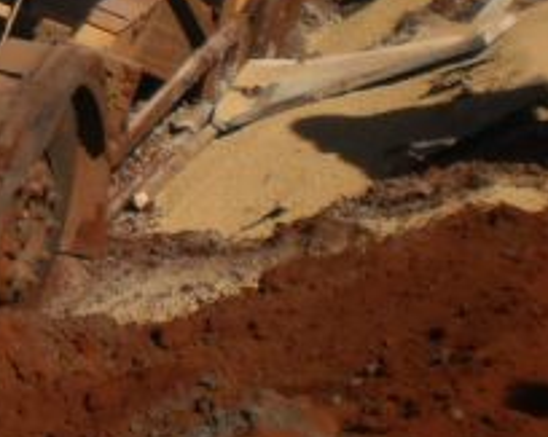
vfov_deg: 11.1
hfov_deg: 12.6
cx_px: -473
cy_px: -8
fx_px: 2237
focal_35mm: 138
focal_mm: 6.3
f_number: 4.6
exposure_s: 1/1600
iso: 100
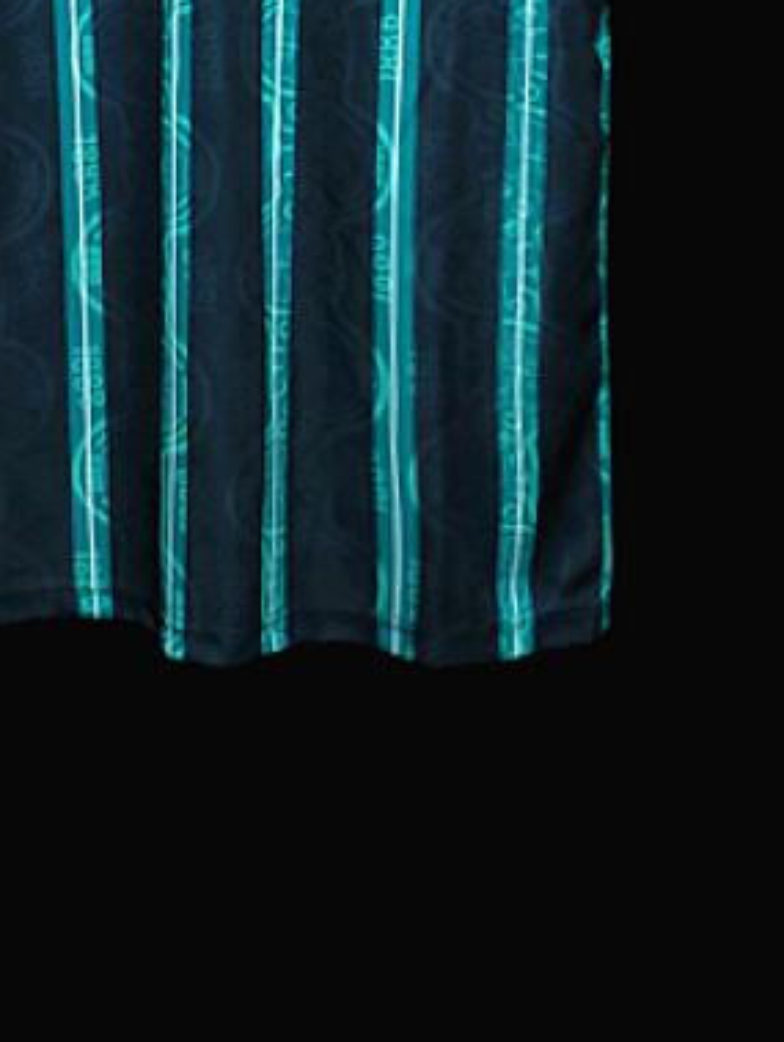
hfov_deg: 19.8
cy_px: -217
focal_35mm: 74
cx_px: 187
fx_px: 2231
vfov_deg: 23.9
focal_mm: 4.3
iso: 200
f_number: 1.5
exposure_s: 1/20
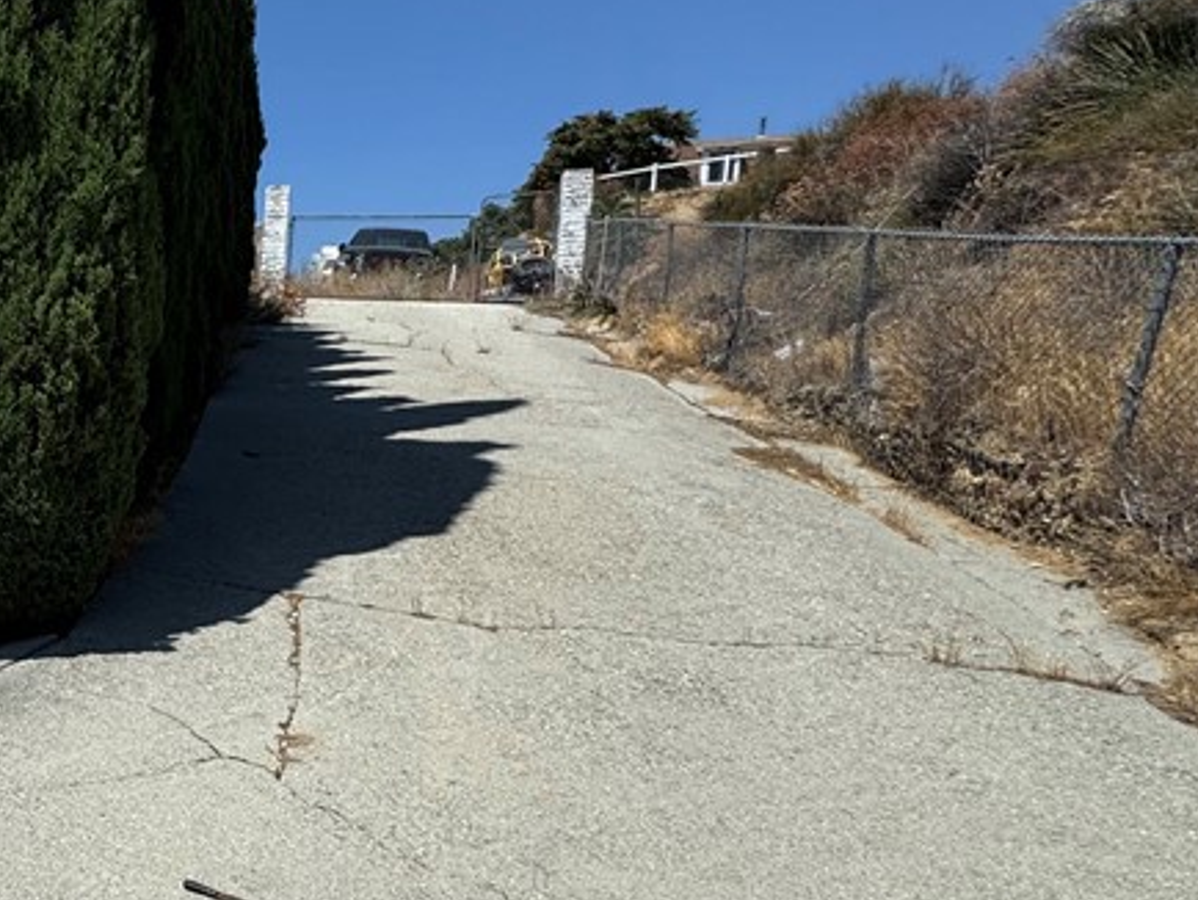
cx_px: -182
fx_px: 1143
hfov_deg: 41.3
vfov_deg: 42.8
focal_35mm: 33
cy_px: 538
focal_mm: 2.22
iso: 50
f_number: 2.2
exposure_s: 1/2985
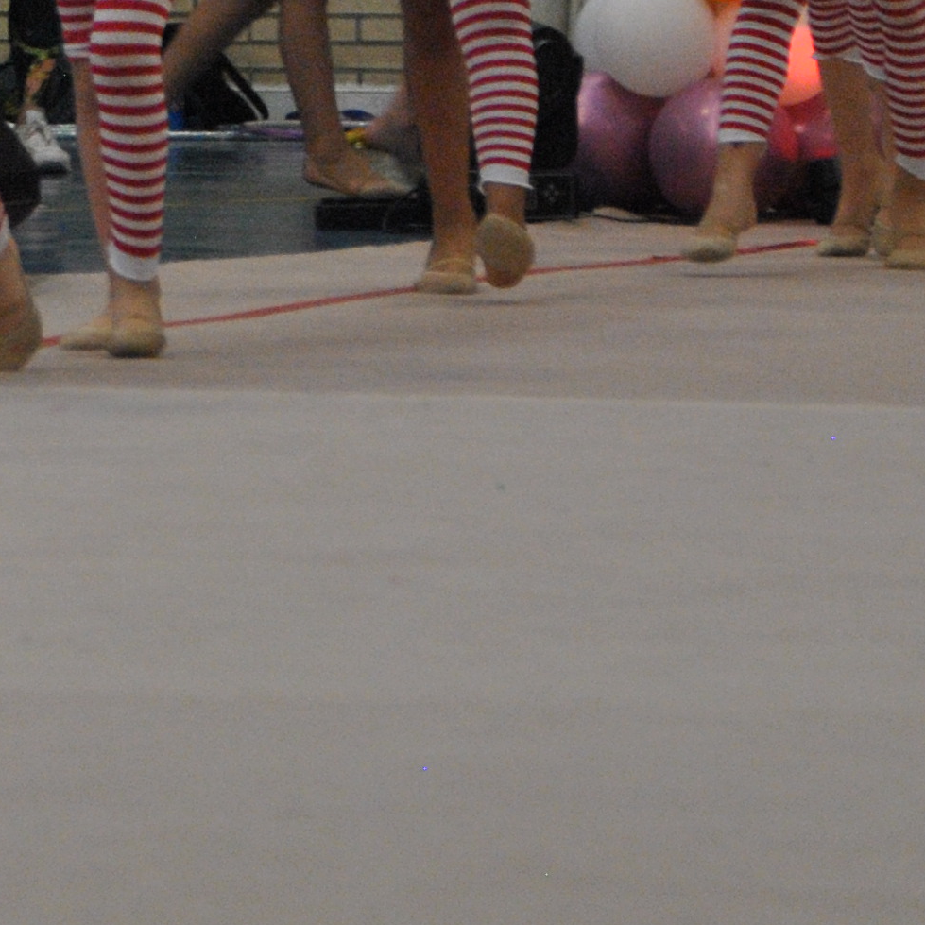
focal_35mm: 379
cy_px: -83
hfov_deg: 4.6
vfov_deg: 4.6
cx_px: -300
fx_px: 11448
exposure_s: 1/160
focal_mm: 75
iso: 800
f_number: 5.3
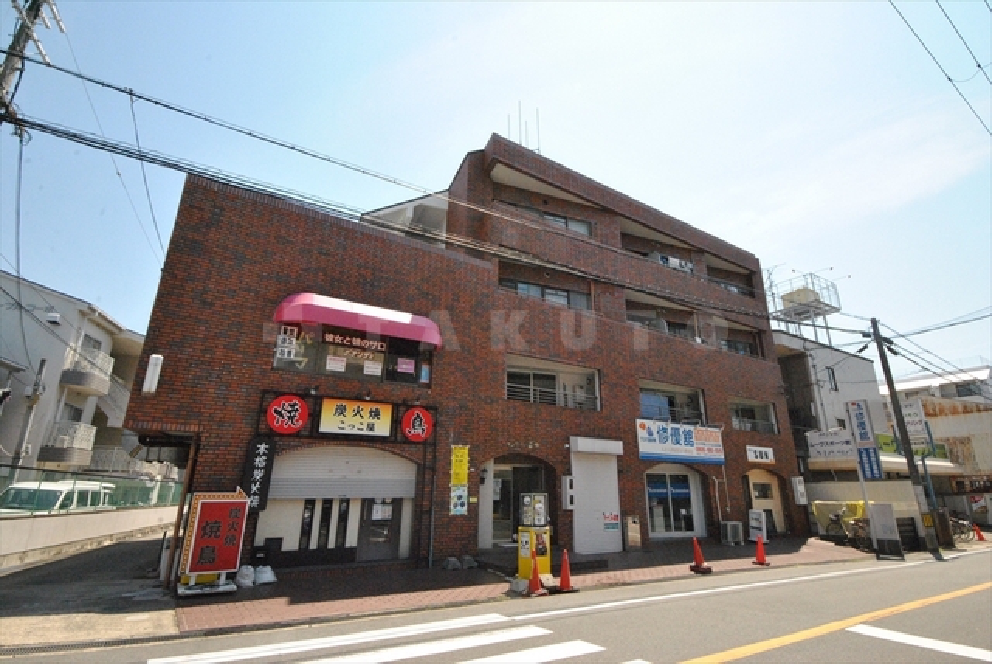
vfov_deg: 69.8
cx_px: 496
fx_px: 476
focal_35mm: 17
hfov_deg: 92.4
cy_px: 332
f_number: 14
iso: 1600
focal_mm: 11.5
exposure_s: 1/800
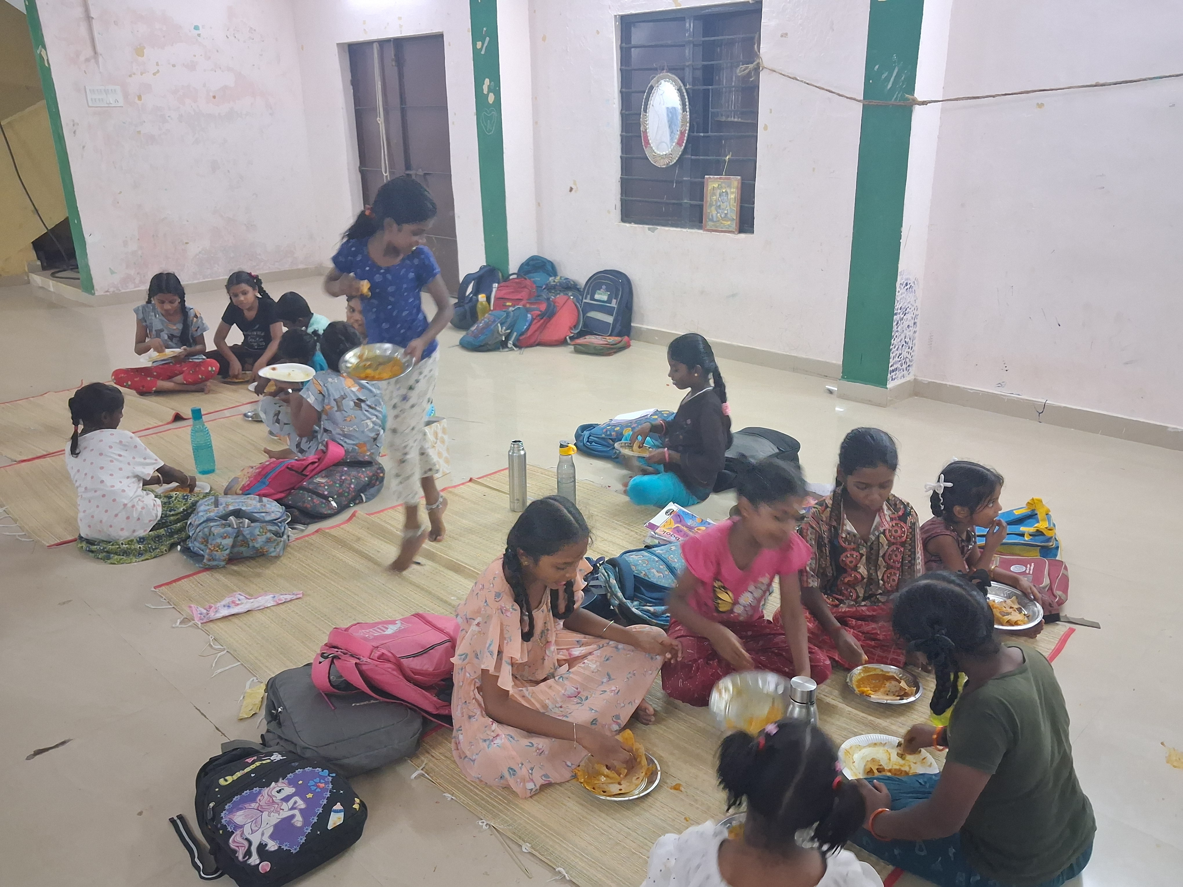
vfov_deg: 51.4
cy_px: 444
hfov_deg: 65.3
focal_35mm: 27
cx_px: 592
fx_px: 923
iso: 500
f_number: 1.8
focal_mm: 4
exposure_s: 1/25
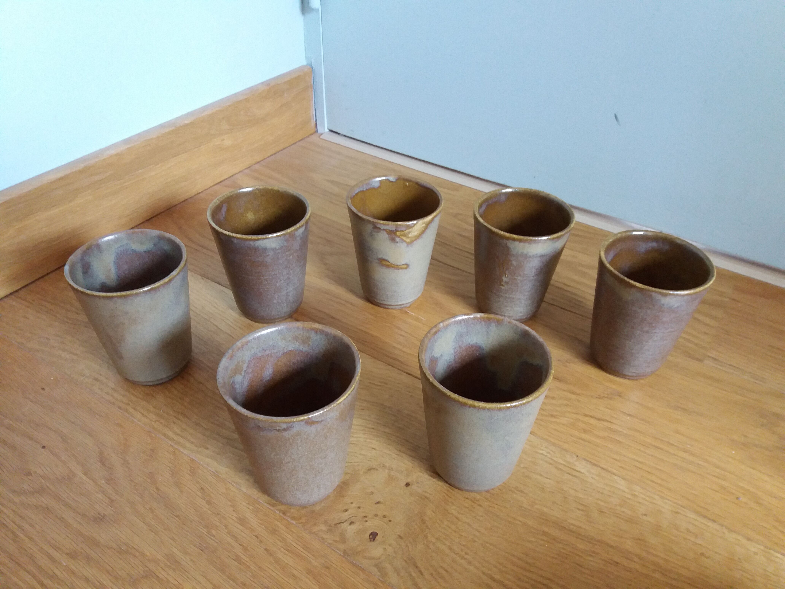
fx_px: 635
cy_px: 294
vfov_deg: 49.7
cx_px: 392
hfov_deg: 63.4
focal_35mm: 28
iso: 200
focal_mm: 3.7
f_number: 1.9
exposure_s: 1/17
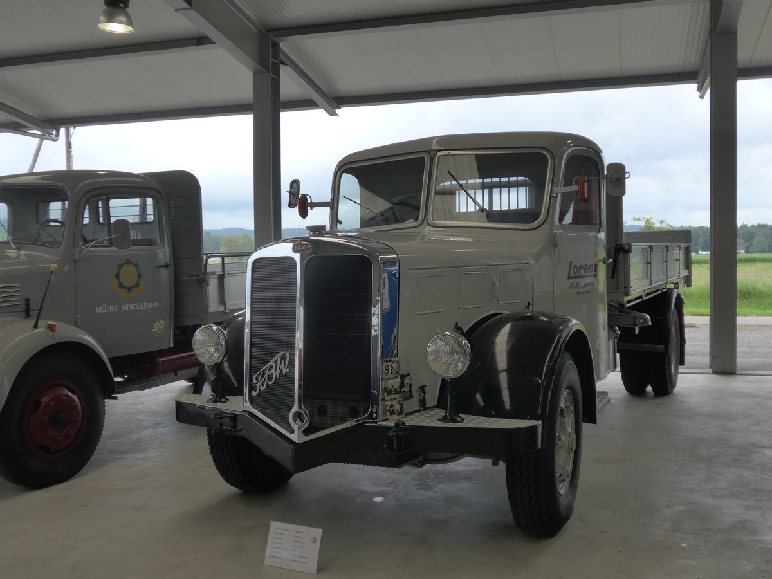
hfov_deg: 51.4
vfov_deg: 39.7
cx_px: 386
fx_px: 803
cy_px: 290
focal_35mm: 36
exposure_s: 1/500
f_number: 2.4
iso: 160
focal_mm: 7.5
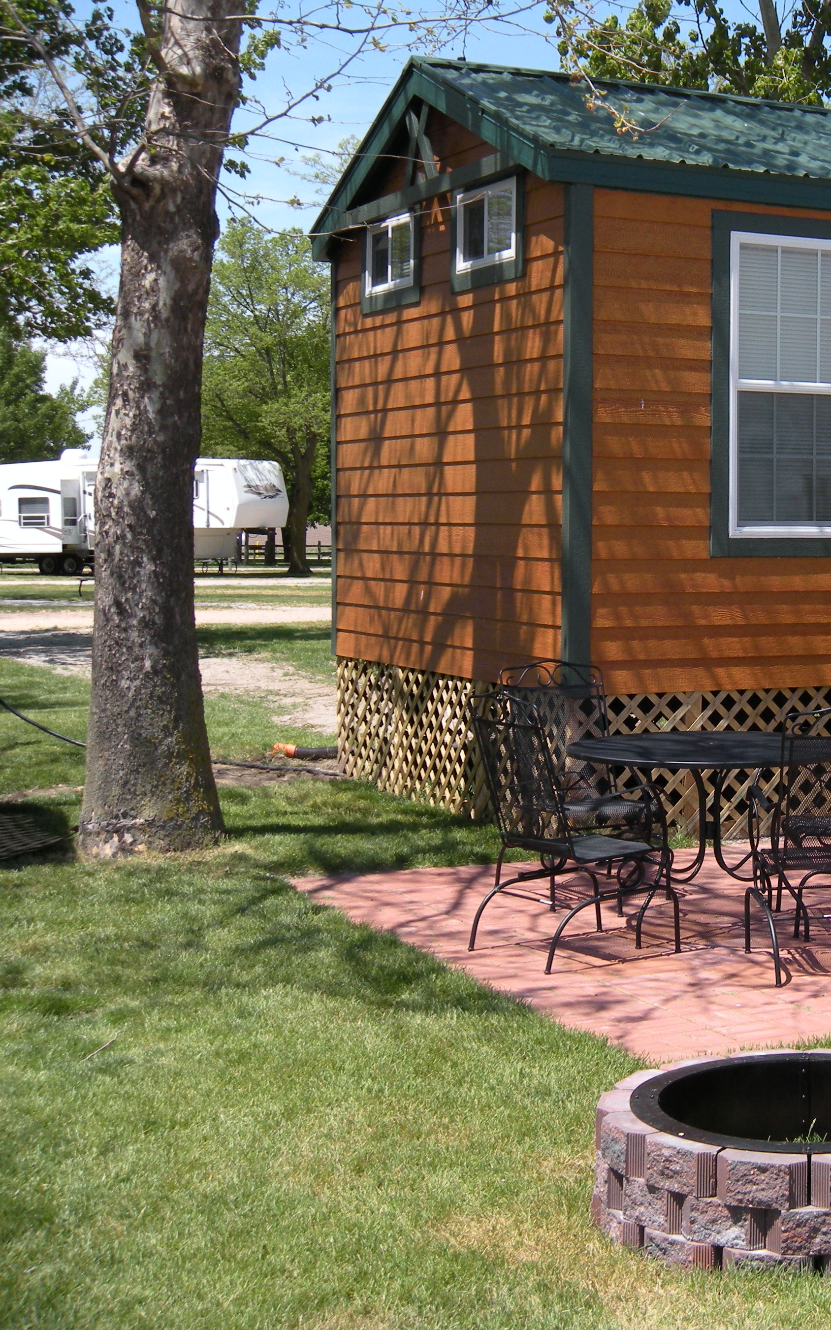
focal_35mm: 63
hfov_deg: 19.8
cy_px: 664
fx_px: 2283
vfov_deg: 32.5
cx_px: 894
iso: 64
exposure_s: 1/430
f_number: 4
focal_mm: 7.4
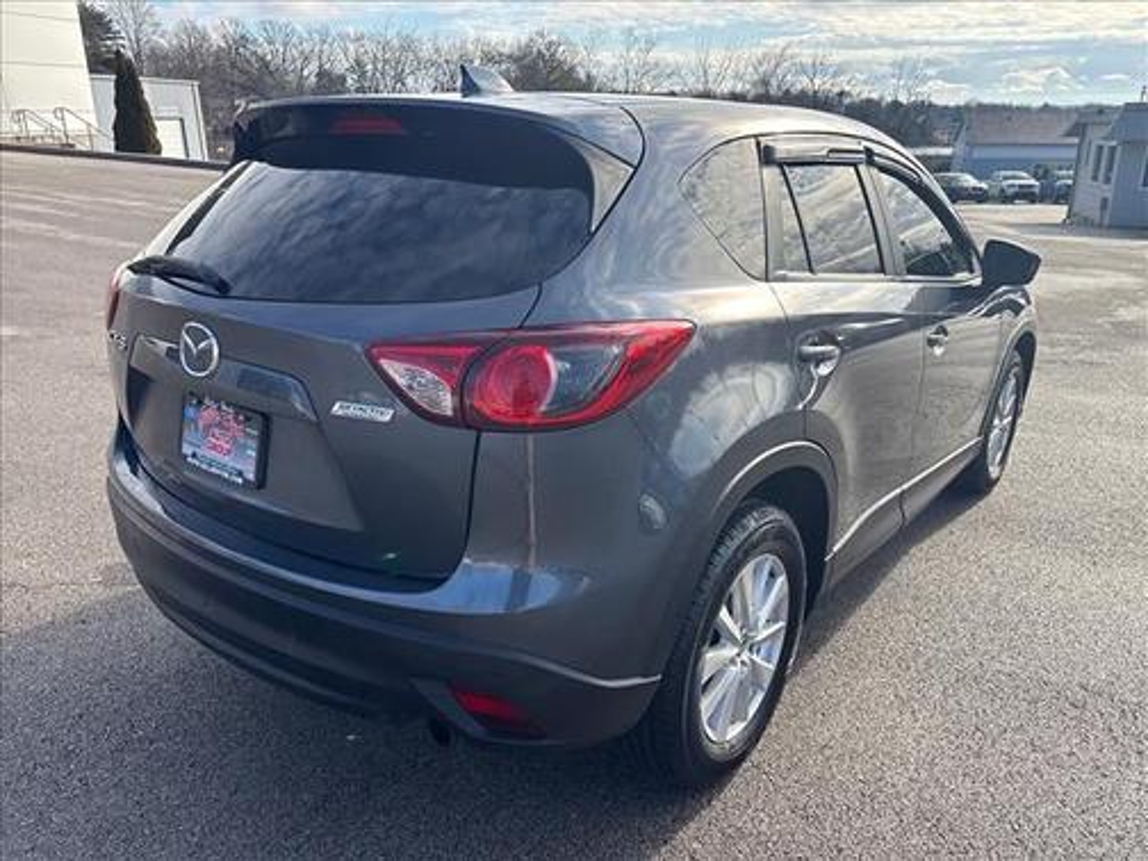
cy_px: 430
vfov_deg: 53.1
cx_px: 574
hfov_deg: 67.3
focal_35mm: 26
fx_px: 862
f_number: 1.6
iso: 50
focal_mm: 5.96
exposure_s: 1/1217
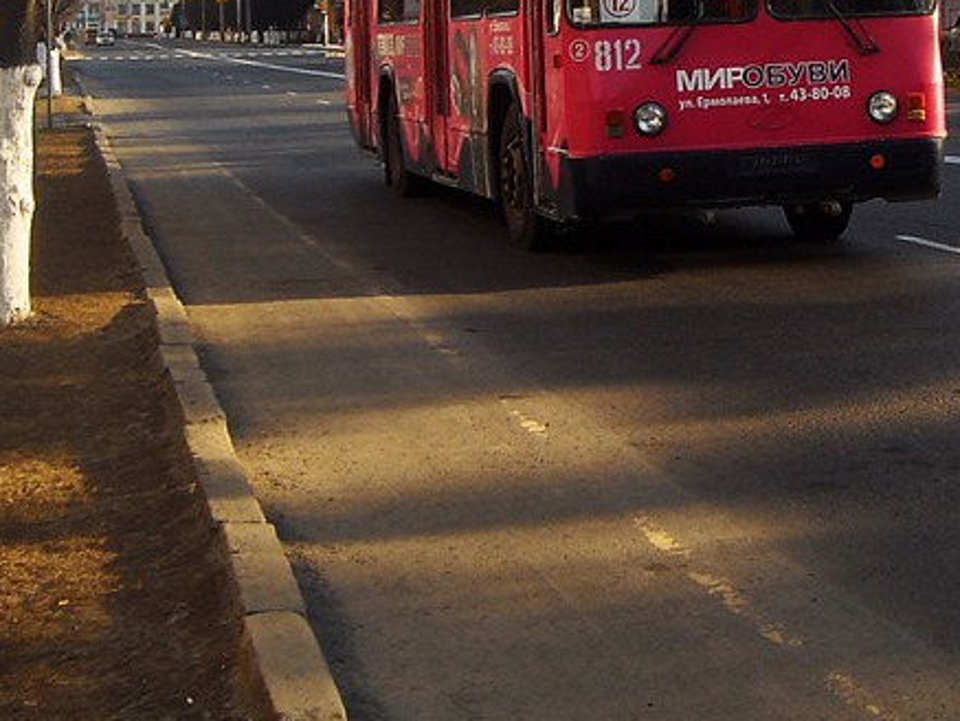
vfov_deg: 17.6
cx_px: 754
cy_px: 2
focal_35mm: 82
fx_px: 2275
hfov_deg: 23.5
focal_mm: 5.7
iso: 64
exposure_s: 1/369
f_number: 2.8
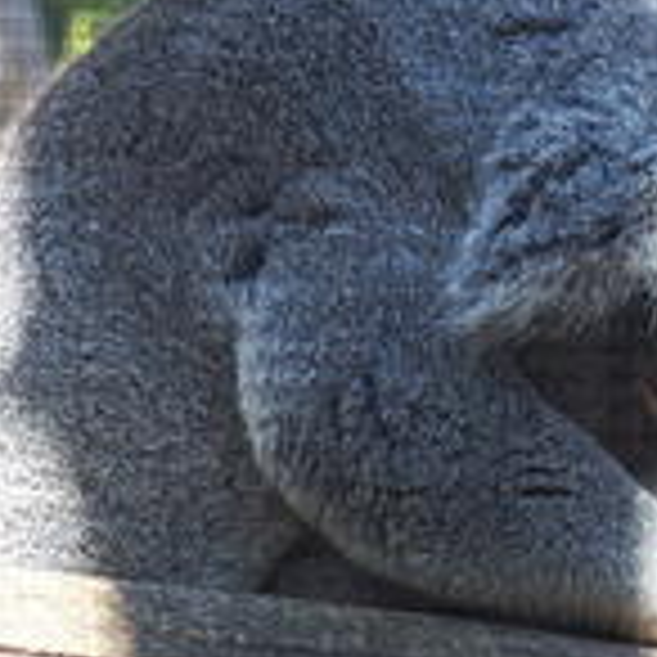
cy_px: 166
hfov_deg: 4.8
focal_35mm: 367
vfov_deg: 4.8
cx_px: 428
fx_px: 7881
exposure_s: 1/250
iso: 125
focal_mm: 28.8
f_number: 2.8
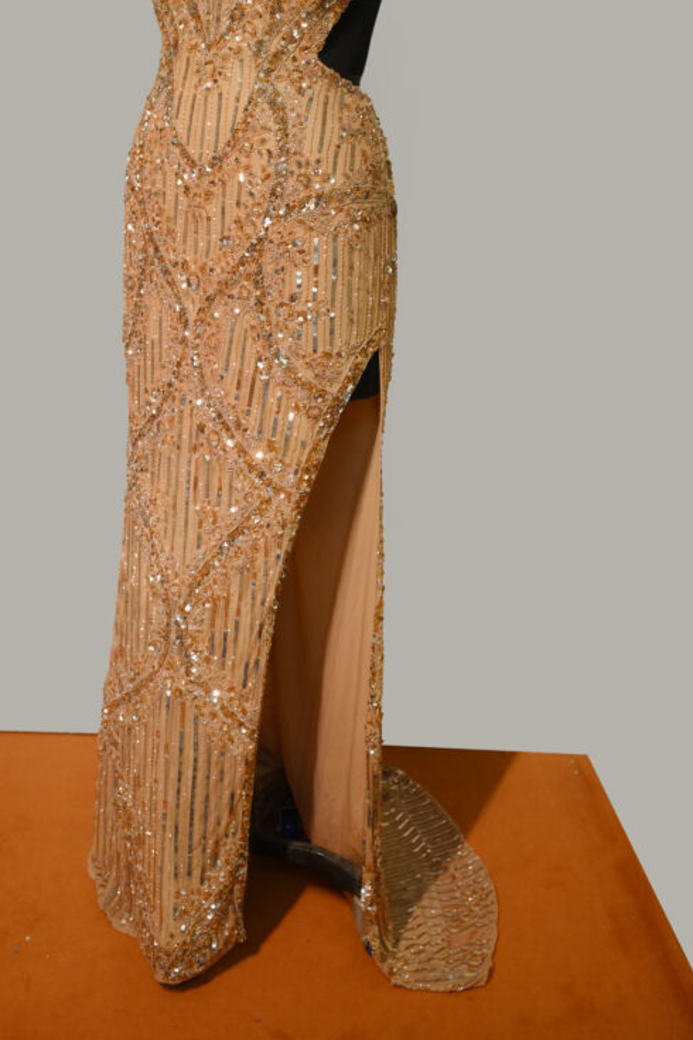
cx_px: 349
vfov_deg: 41.6
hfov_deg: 28.8
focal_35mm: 47
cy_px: 337
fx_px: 1348
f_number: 5.6
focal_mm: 33.5
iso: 1250
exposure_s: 1/125
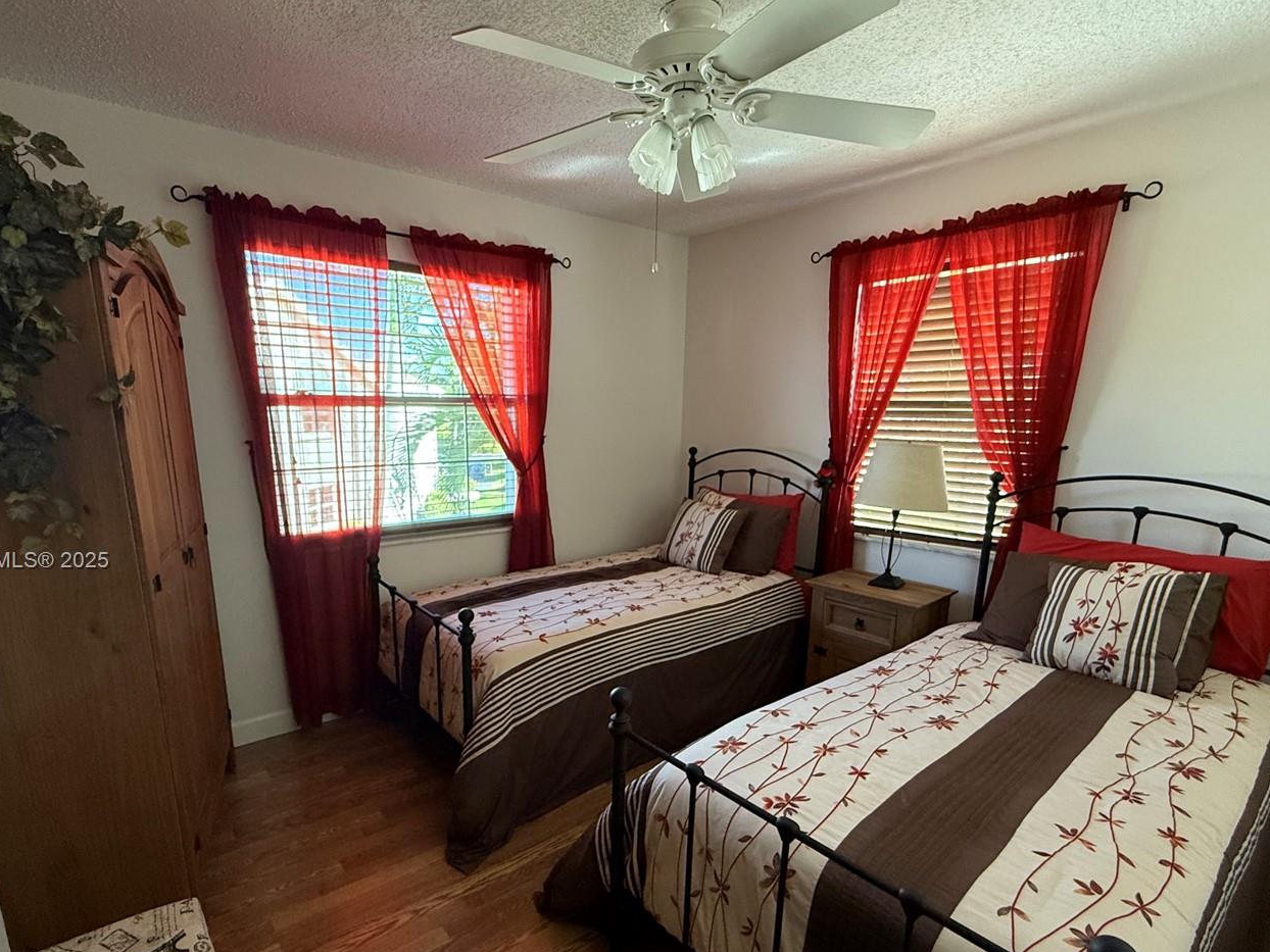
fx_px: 660
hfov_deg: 87.7
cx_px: 599
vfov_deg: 71.0
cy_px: 562
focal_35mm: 18
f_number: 2.2
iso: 400
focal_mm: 2.22
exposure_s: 1/87
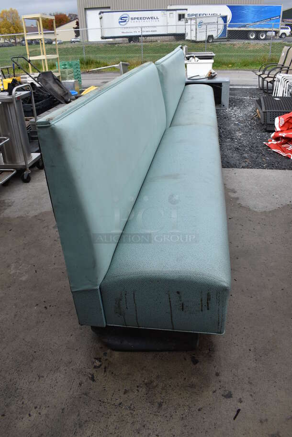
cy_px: 218
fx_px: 328
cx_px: 146
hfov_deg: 48.0
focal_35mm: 27
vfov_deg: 67.3
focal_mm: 18
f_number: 8
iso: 160
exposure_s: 1/250
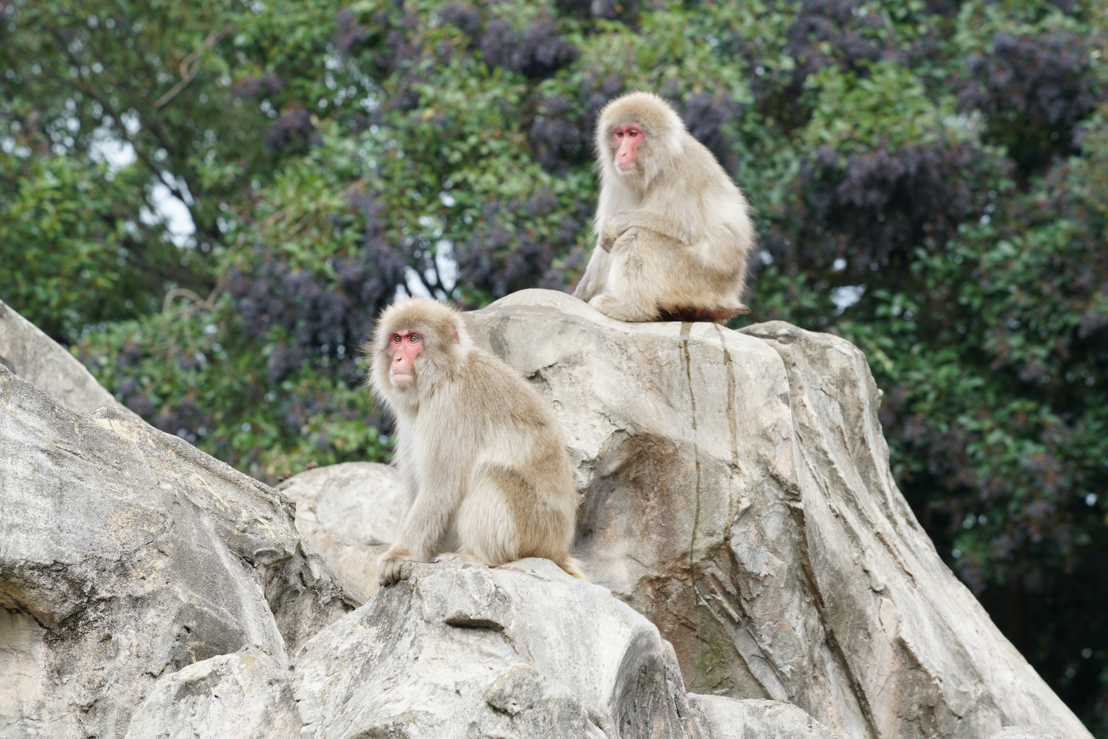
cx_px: 554
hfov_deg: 10.3
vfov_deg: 6.9
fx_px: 6156
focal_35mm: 200
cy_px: 370
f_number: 8
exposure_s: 1/20
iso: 100
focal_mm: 200
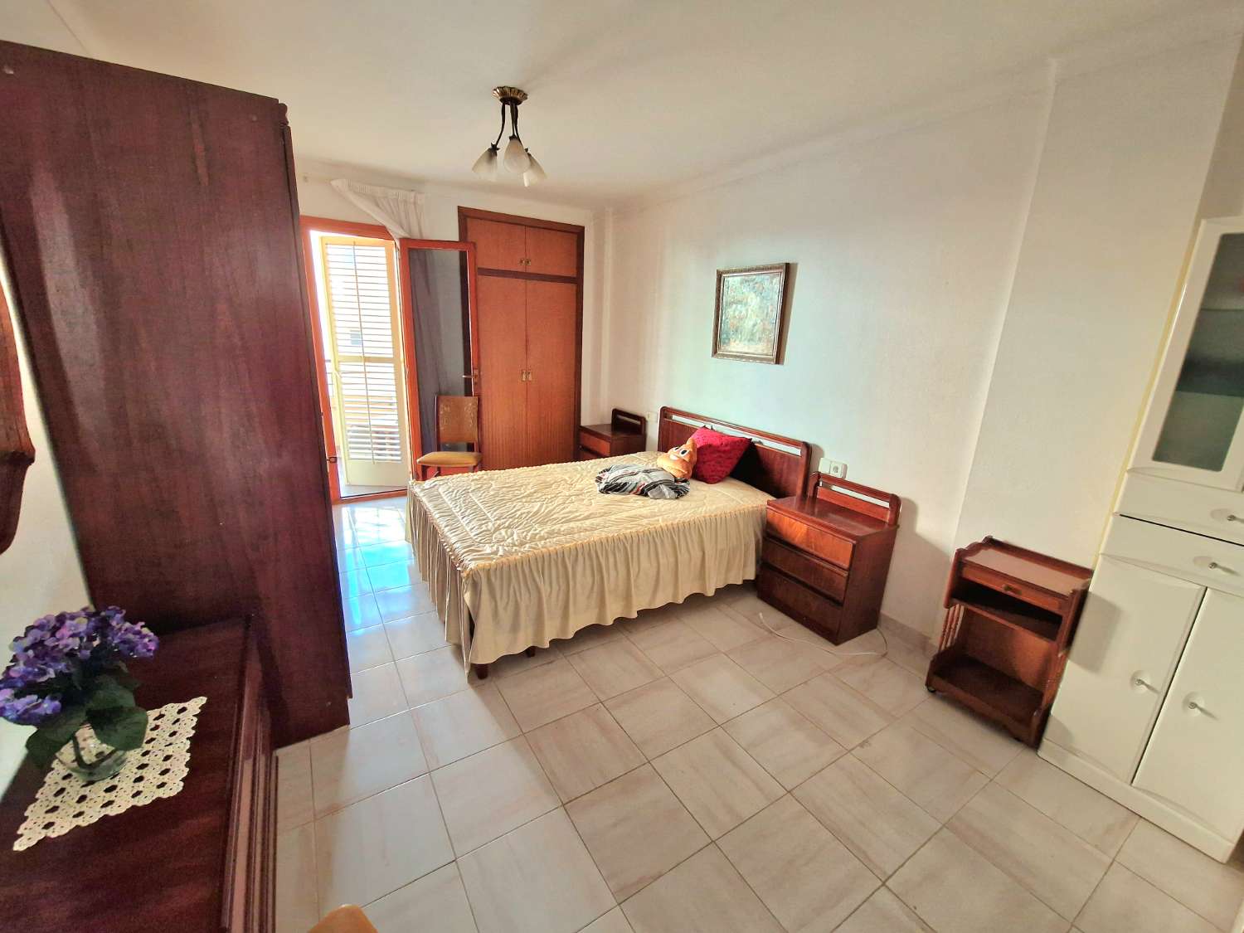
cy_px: 466
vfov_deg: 89.9
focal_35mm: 13
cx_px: 622
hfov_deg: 106.2
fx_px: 467
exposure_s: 1/50
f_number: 2.2
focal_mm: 2.2
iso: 320
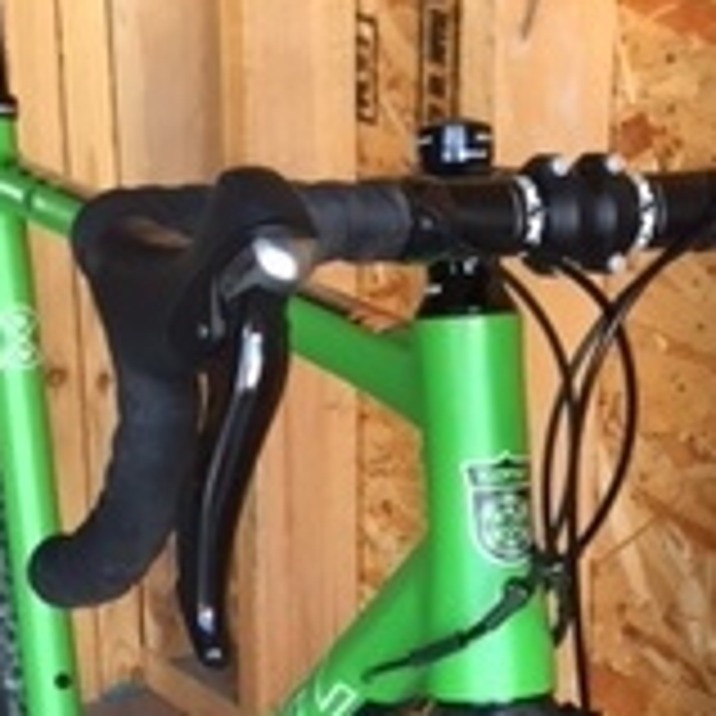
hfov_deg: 16.8
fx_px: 2410
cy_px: 955
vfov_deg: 16.0
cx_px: 554
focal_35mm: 103
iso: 40
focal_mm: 4.15
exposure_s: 1/30
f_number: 2.2
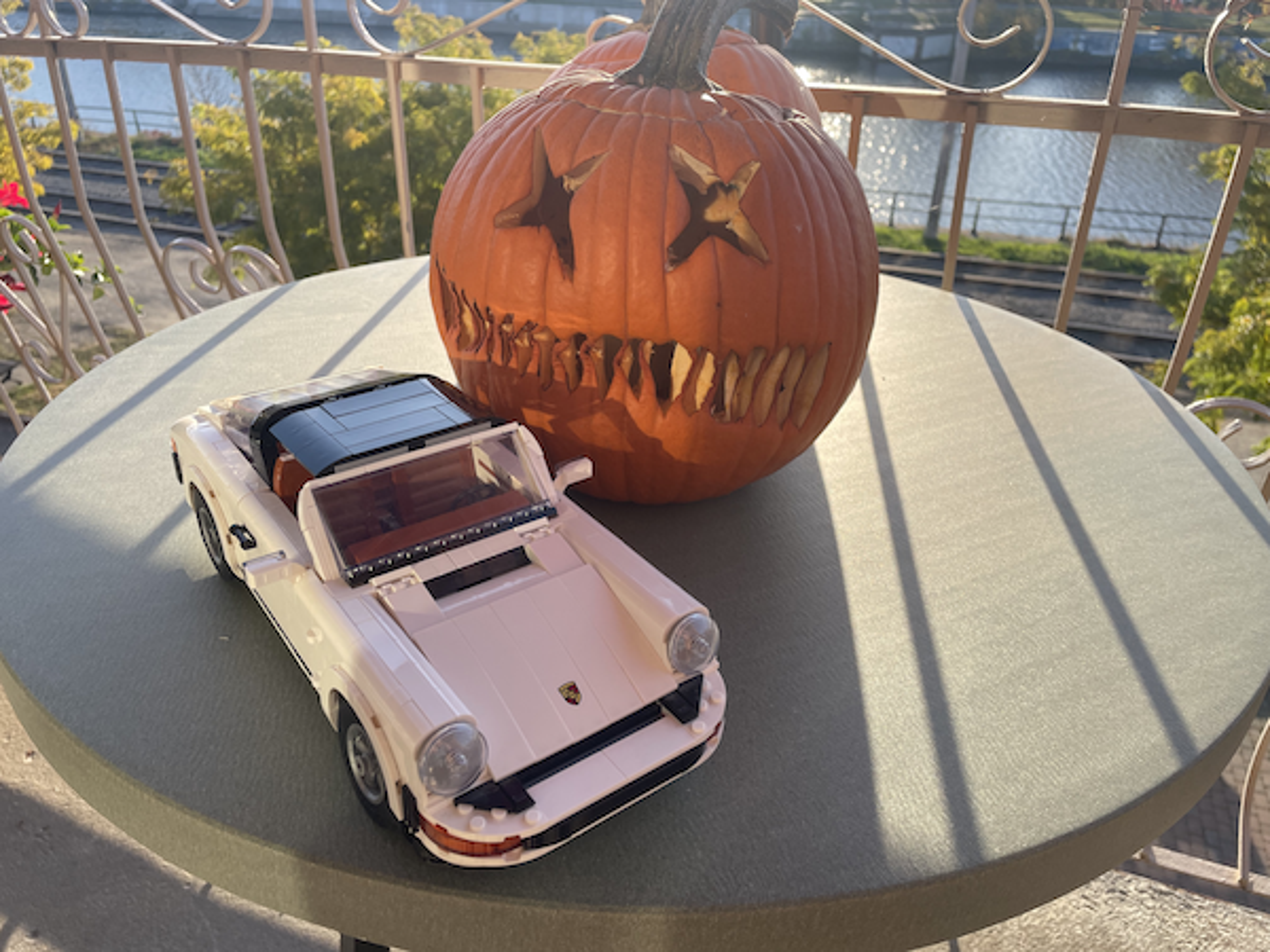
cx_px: 635
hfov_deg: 67.3
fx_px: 954
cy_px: 476
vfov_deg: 53.1
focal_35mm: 26
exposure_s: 1/917
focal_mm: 4.2
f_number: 1.6
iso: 32
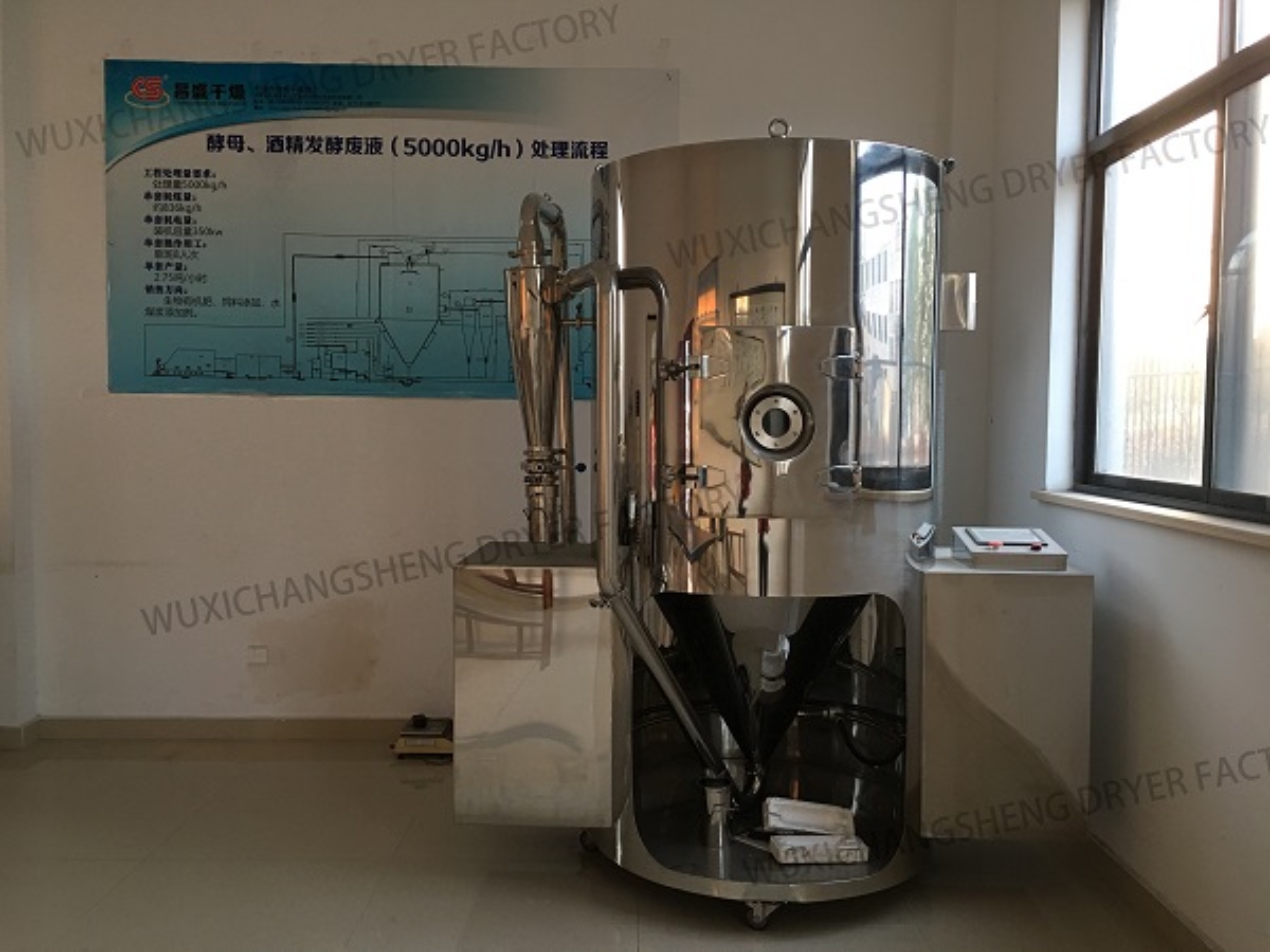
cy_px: 476
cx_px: 635
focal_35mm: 29
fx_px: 1064
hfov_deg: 61.7
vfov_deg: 48.2
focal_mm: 4.15
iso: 64
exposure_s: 1/17
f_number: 2.2
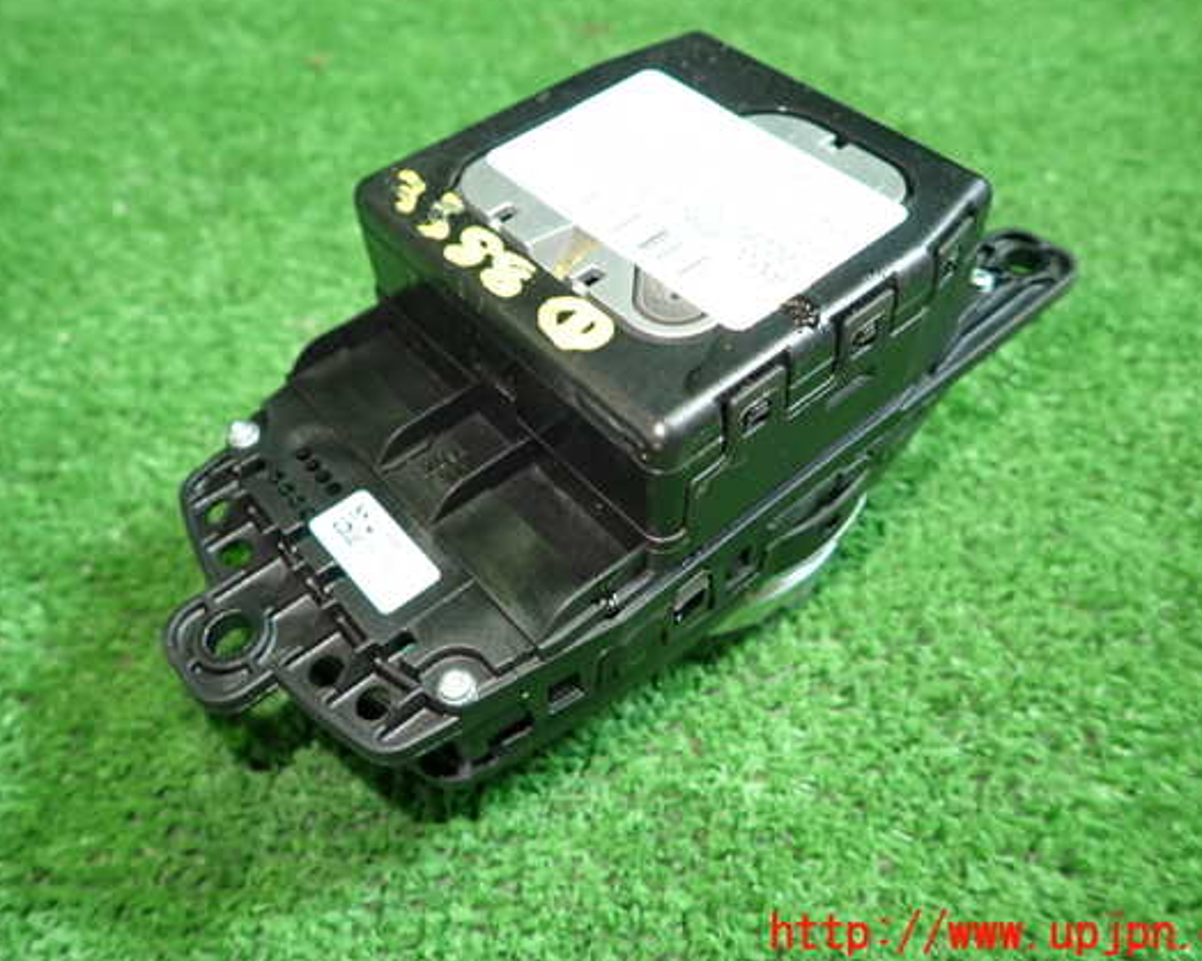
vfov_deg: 51.5
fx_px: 996
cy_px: 446
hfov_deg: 62.2
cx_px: 600
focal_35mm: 28
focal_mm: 4.5
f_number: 2
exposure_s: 1/30
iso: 200
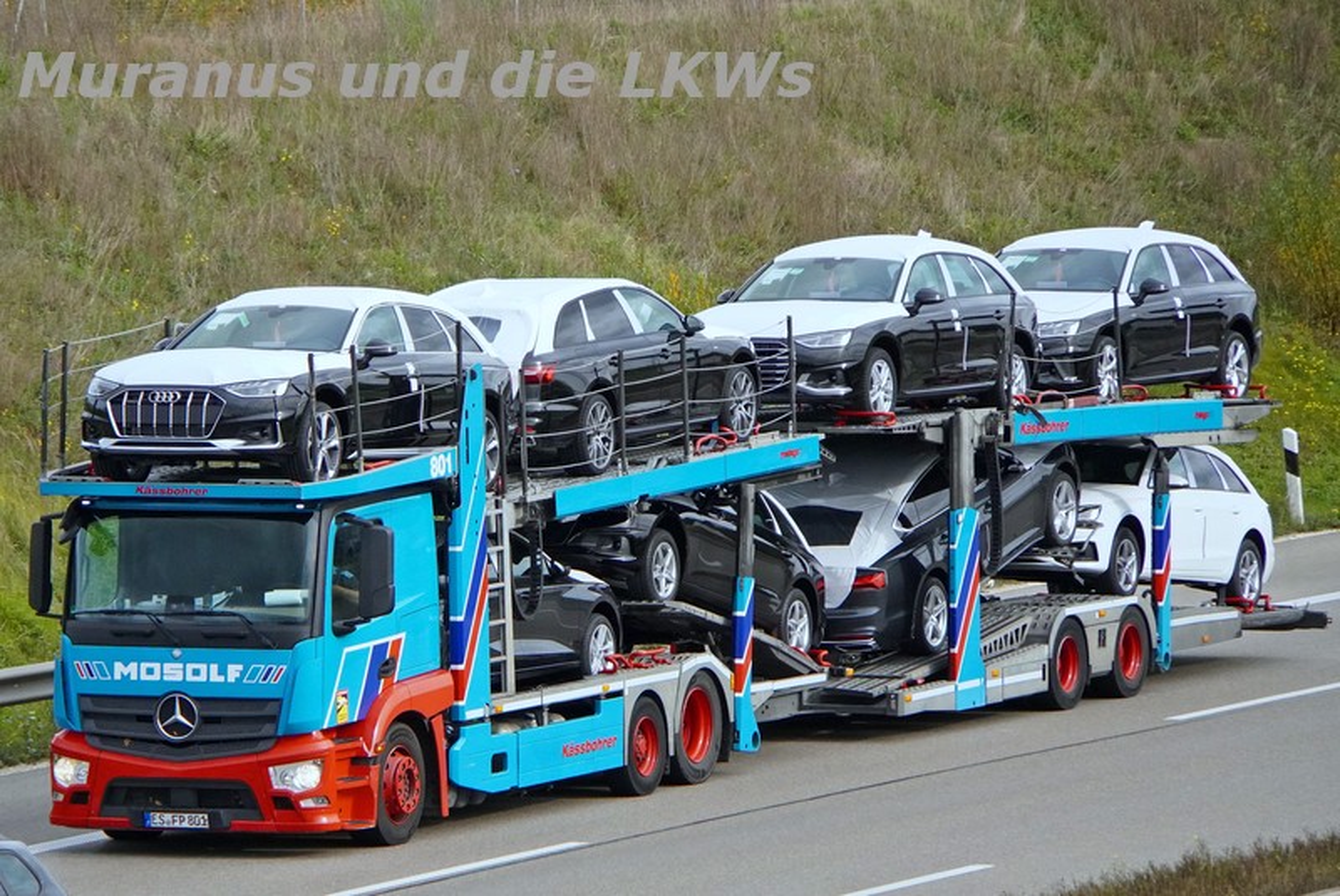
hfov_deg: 6.9
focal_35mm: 300
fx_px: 11177
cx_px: 670
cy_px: 448
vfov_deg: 4.6
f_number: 6.3
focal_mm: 200
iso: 2500
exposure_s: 1/2500
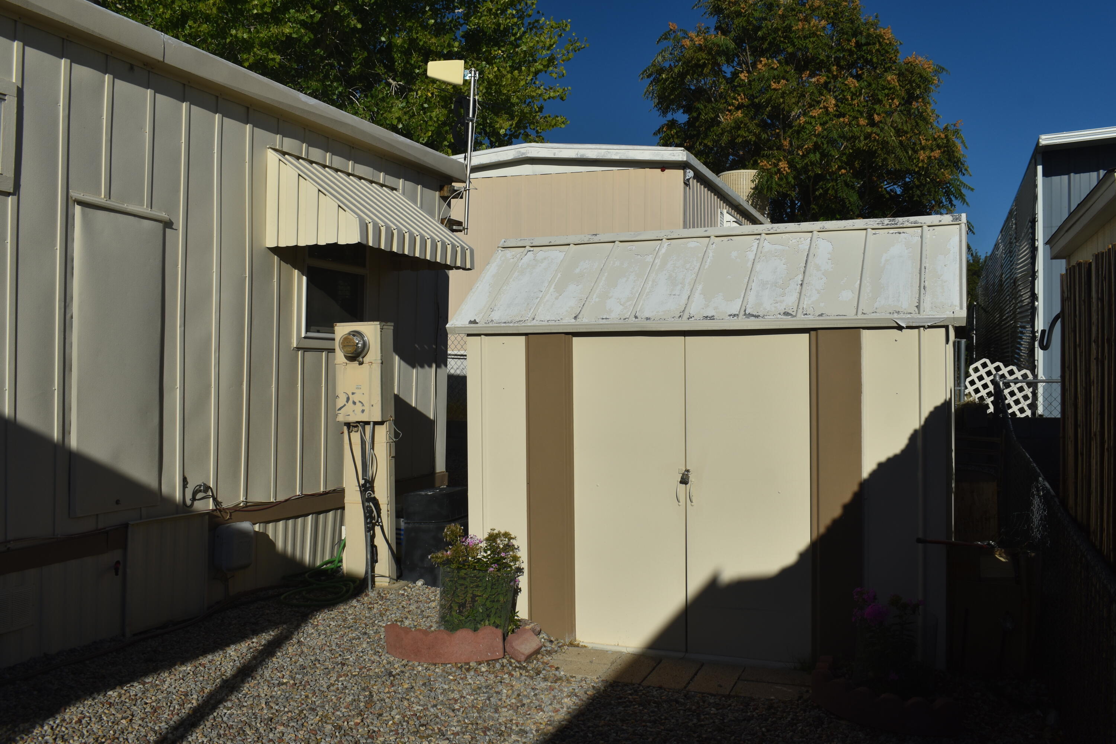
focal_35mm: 32
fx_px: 976
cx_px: 558
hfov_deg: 59.5
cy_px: 372
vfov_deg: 41.7
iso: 100
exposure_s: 1/320
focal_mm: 21
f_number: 9
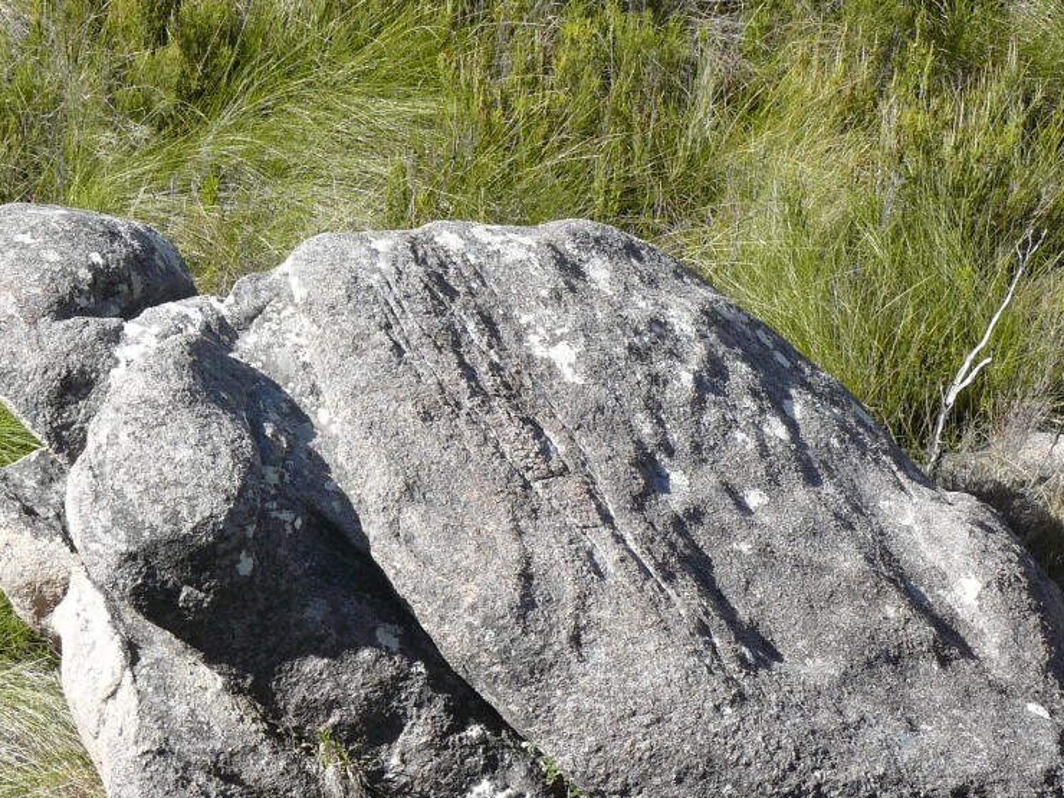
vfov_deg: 10.3
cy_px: 502
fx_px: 4426
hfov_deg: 13.7
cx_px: 436
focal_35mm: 144
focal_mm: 12.4
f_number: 5
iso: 100
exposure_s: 1/250
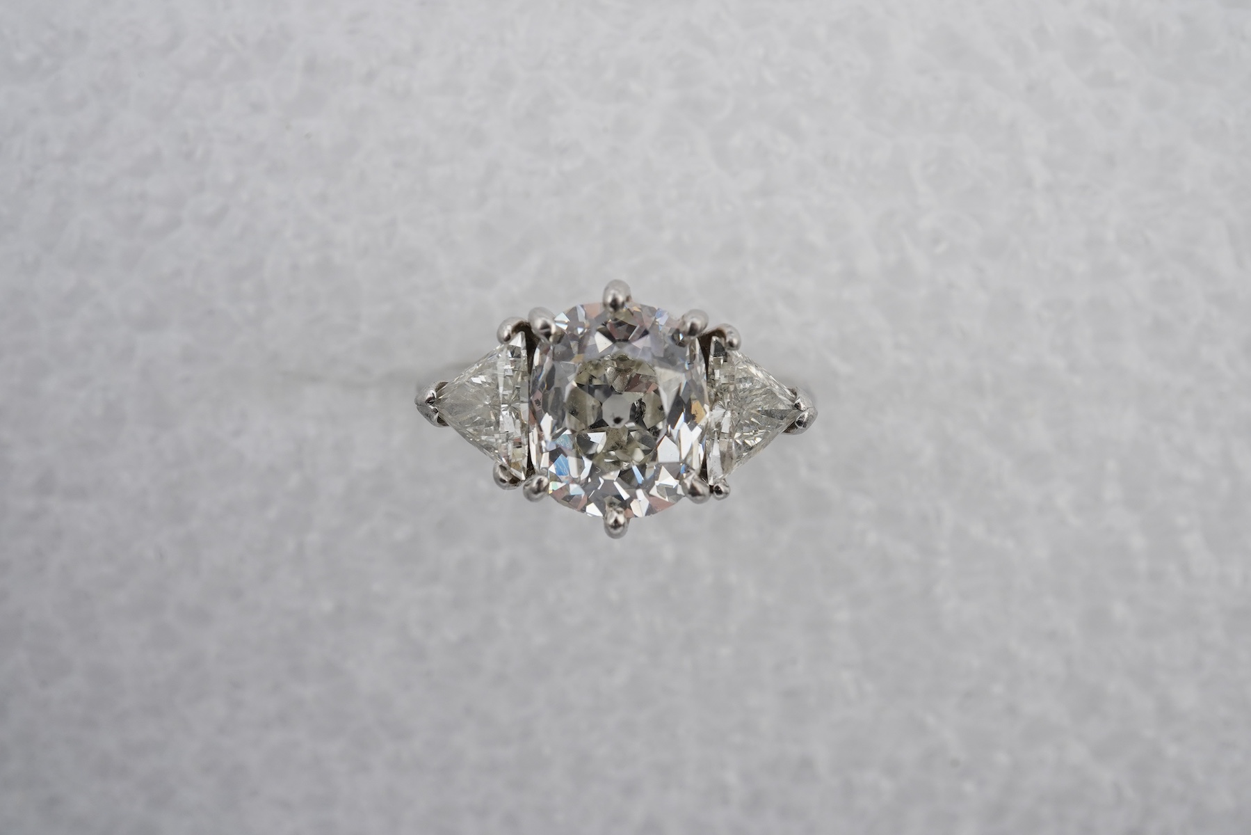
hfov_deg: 43.6
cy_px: 418
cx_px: 626
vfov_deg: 29.9
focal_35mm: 45
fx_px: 1564
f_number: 16
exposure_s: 1/125
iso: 500
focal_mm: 30
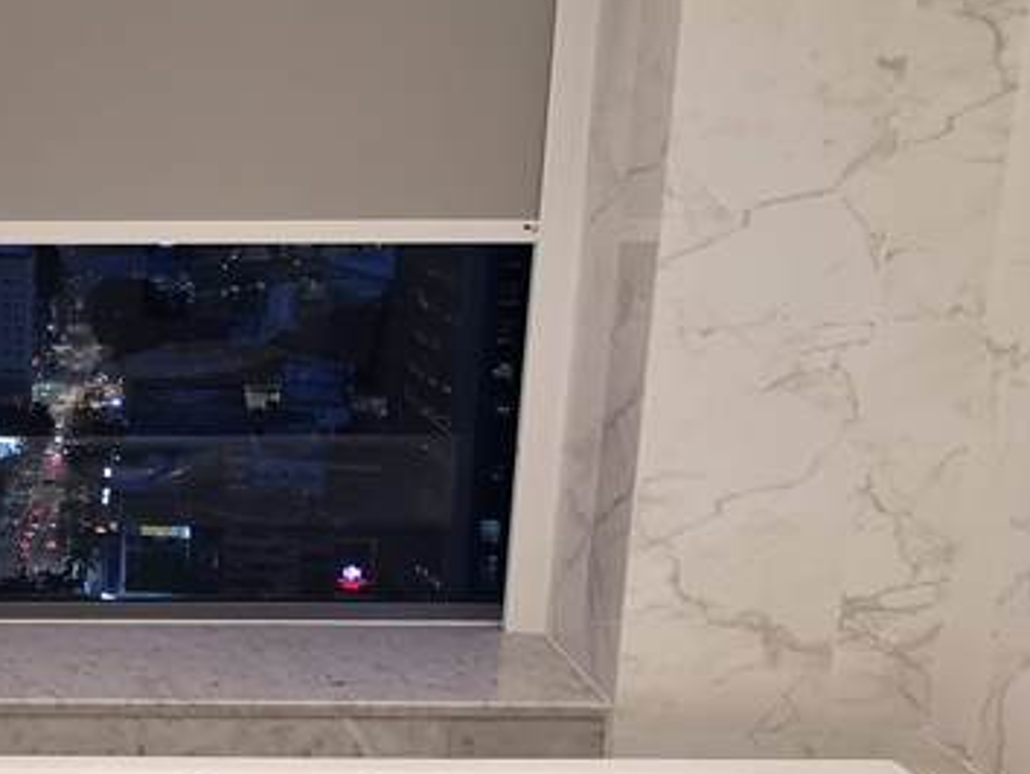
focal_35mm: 61
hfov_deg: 28.7
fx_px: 1816
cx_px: -108
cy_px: 431
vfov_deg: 24.0
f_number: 1.8
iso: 400
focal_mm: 3.95
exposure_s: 1/33.3
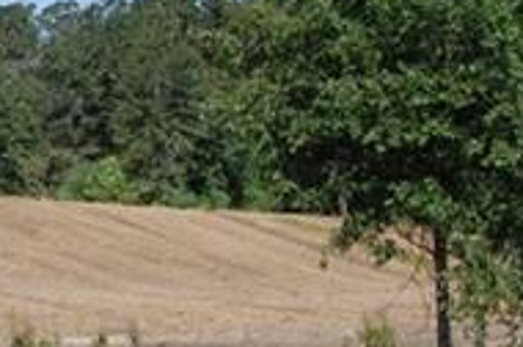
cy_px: 58
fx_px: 2582
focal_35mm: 178
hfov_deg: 10.6
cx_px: -517
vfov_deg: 7.7
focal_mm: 22
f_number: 9
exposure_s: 1/320
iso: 200
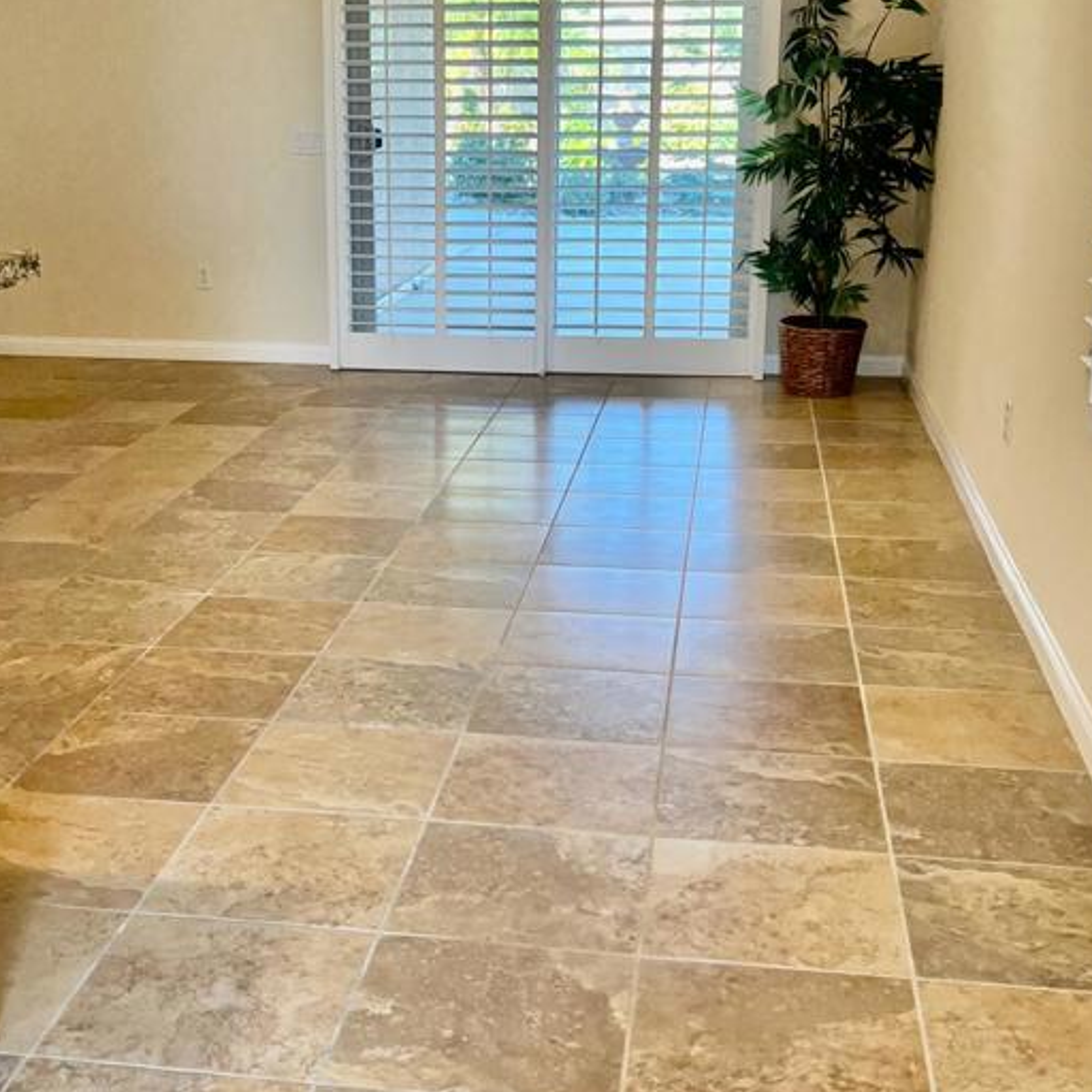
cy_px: 465
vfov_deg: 36.7
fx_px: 1642
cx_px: 435
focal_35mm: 46
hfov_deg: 36.7
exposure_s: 1/120
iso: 100
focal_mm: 5.7
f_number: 1.5
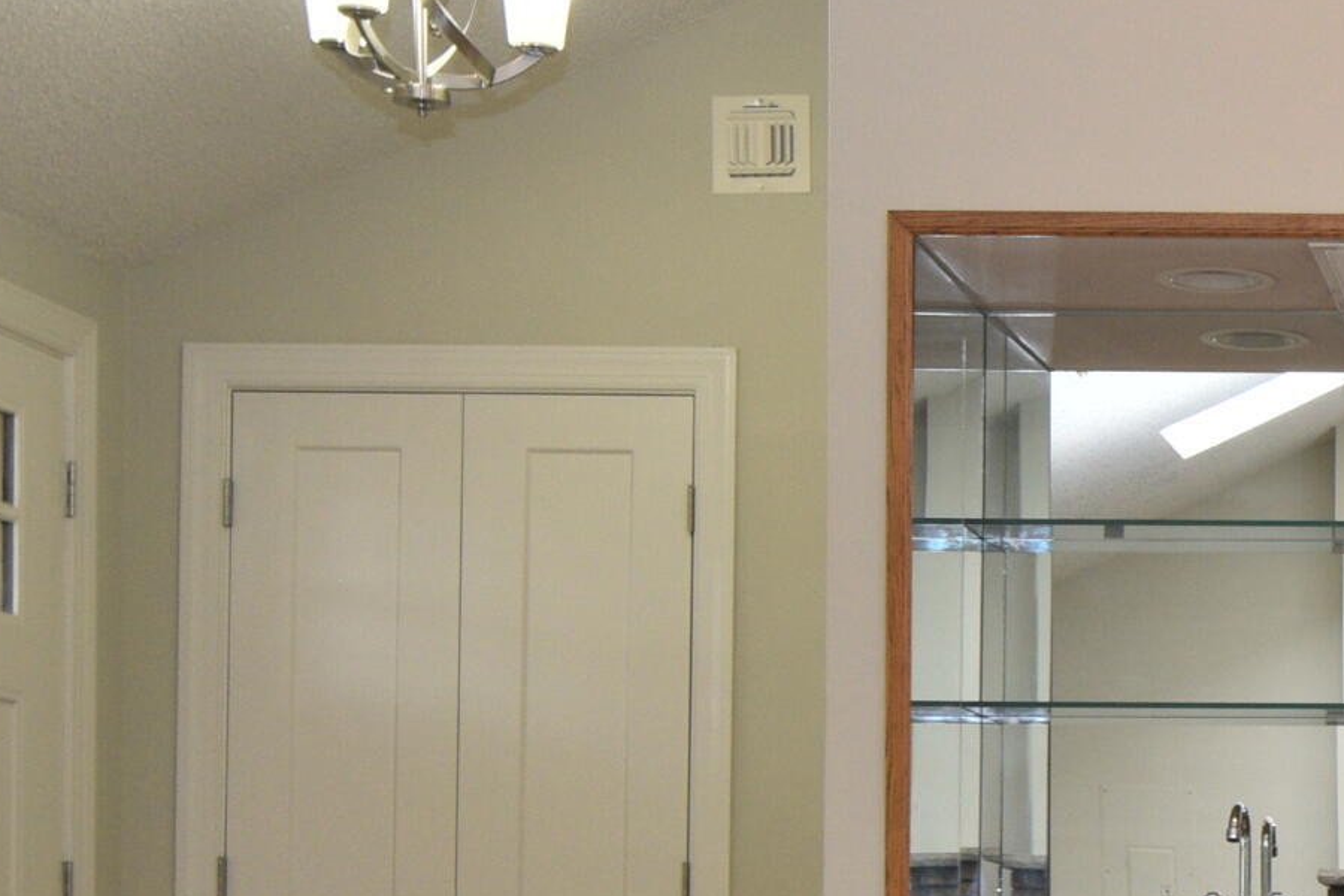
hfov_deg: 20.7
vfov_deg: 14.8
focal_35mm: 90
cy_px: 986
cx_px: 1740
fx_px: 3360
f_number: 5.6
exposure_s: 1/60
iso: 400
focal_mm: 18
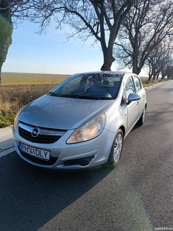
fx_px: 160
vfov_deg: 71.6
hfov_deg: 56.8
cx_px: 86
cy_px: 116
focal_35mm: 24
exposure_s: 1/445
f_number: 1.65
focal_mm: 6.14
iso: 52
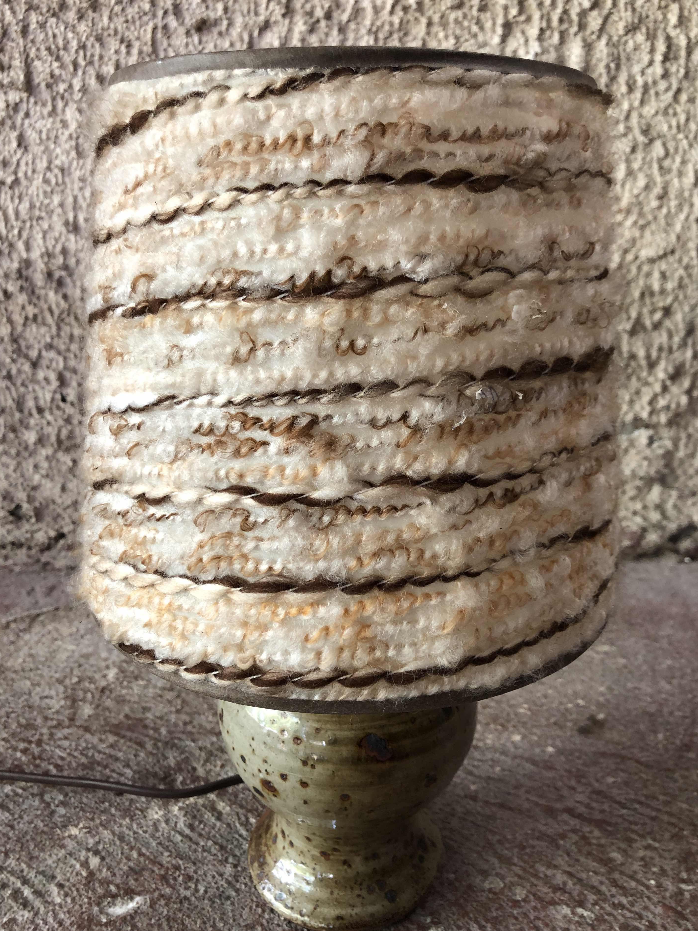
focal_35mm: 30
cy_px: 467
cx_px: 356
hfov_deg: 46.8
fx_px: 807
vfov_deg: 60.0
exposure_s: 1/17
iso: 50
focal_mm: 3.99
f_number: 1.8
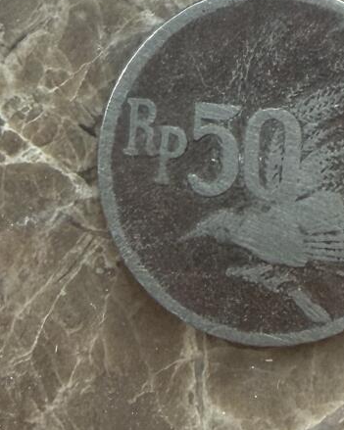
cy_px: -89
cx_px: 205
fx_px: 1222
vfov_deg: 18.9
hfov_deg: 16.0
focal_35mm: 96
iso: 125
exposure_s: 1/99
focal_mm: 2.22
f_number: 2.2
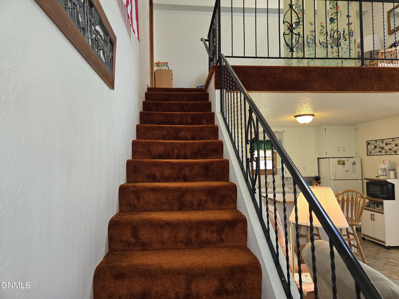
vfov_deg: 58.9
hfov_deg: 73.9
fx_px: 265
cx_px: 200
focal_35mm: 23
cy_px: 150
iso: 200
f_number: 1.8
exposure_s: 1/120
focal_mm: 5.4
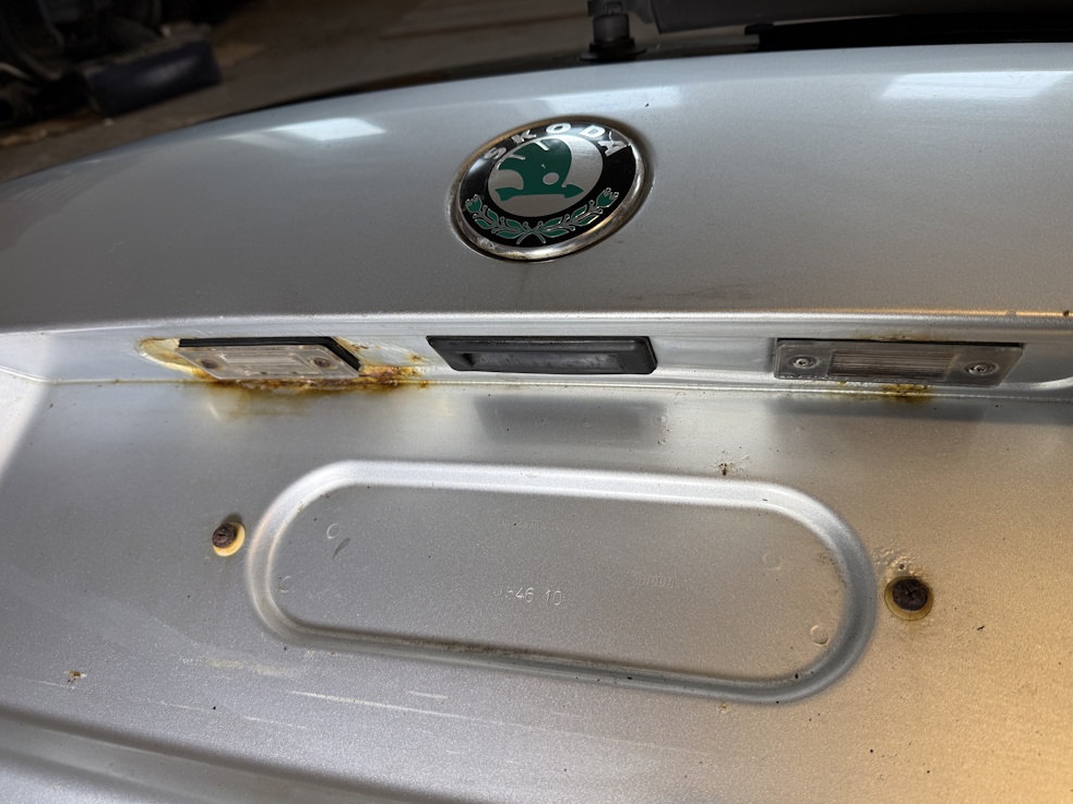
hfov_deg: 69.4
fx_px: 775
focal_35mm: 25
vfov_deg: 54.9
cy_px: 391
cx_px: 540
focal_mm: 6.76
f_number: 1.78
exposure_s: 1/100
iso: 80
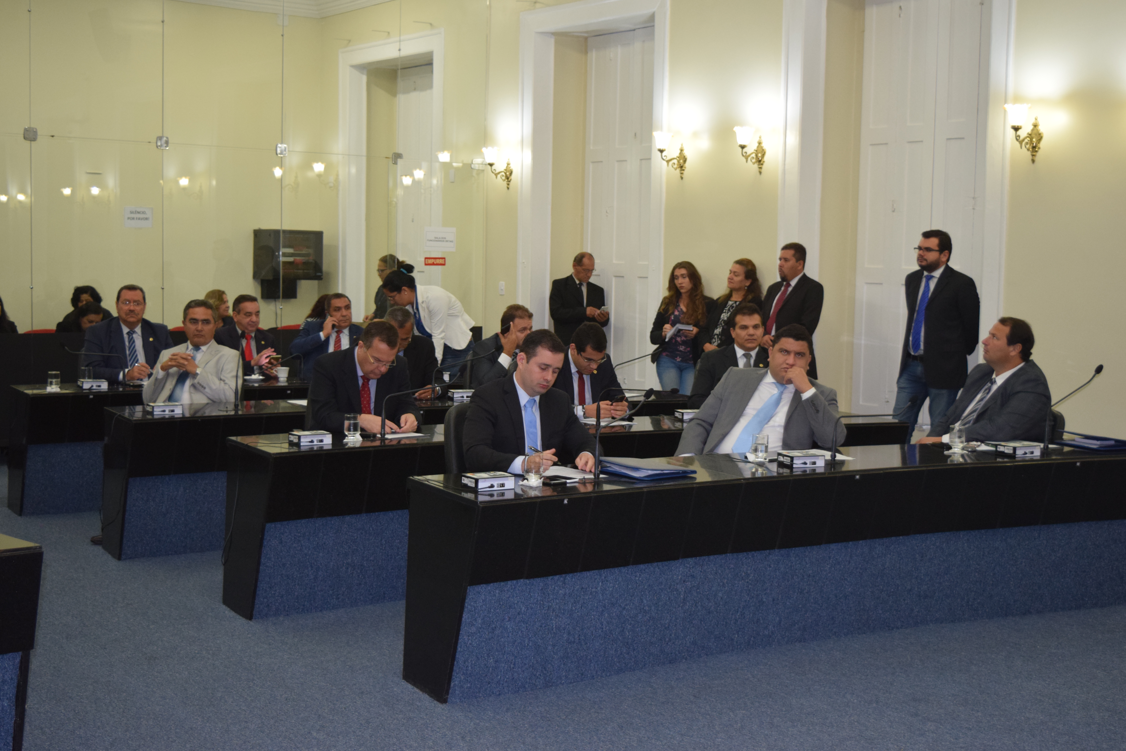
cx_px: 563
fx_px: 1501
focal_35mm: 48
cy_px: 376
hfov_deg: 41.1
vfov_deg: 28.1
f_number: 4.5
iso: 1000
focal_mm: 32
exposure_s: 1/60
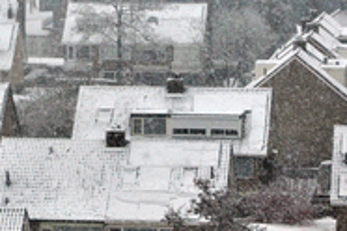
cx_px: 49
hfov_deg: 7.9
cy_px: 56
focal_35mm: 259
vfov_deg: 5.3
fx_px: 2496
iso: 640
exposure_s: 1/800
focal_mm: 70
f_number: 9
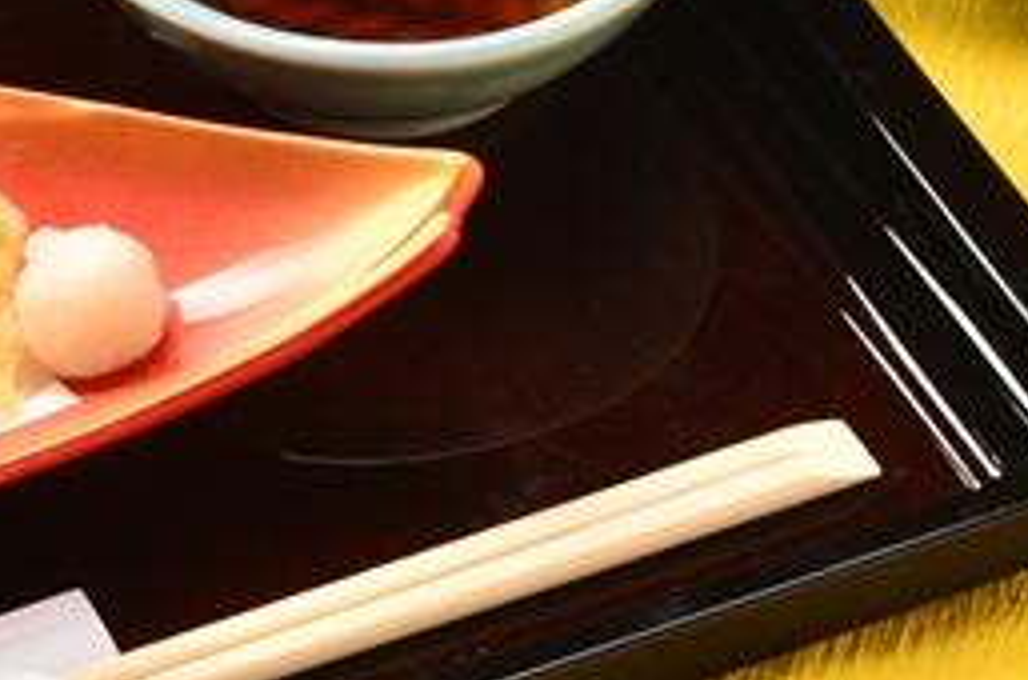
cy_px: -332
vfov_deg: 4.3
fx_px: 8973
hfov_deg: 6.5
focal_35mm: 315
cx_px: -320
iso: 500
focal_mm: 60
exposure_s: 1/90
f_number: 9.5
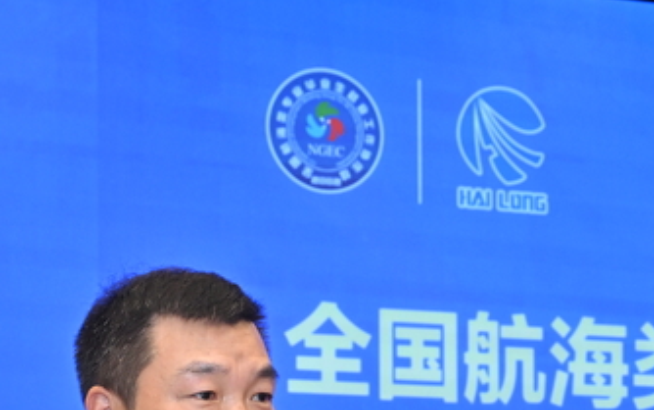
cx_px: 562
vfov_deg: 10.1
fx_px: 2229
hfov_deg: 16.5
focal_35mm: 125
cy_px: 644
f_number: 5.6
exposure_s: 1/125
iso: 800
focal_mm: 41
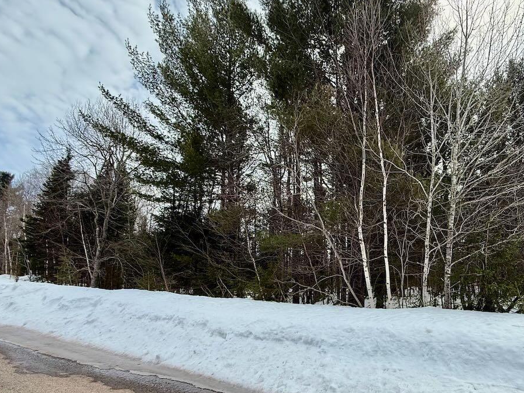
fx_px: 303
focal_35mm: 20
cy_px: 248
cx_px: 339
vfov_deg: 64.9
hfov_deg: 79.7
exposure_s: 1/1534
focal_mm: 2.22
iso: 50
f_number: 2.2
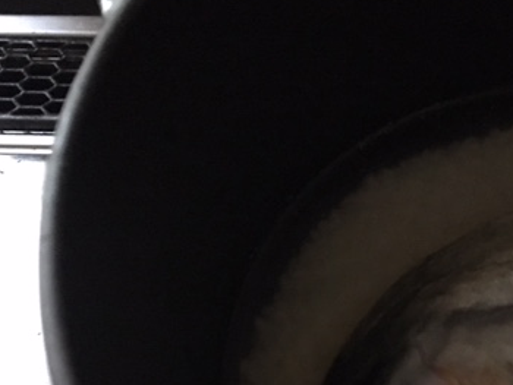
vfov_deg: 26.8
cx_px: 415
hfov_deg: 34.9
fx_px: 786
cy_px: 329
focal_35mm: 53
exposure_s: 1/15
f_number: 2.2
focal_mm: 4.15
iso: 1000
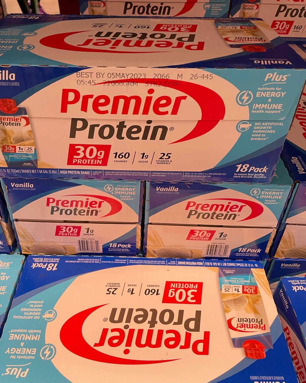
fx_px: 340
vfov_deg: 58.7
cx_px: 137
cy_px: 172
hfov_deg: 48.4
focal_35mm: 30
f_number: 1.6
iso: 125
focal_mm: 4.2
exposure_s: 1/71
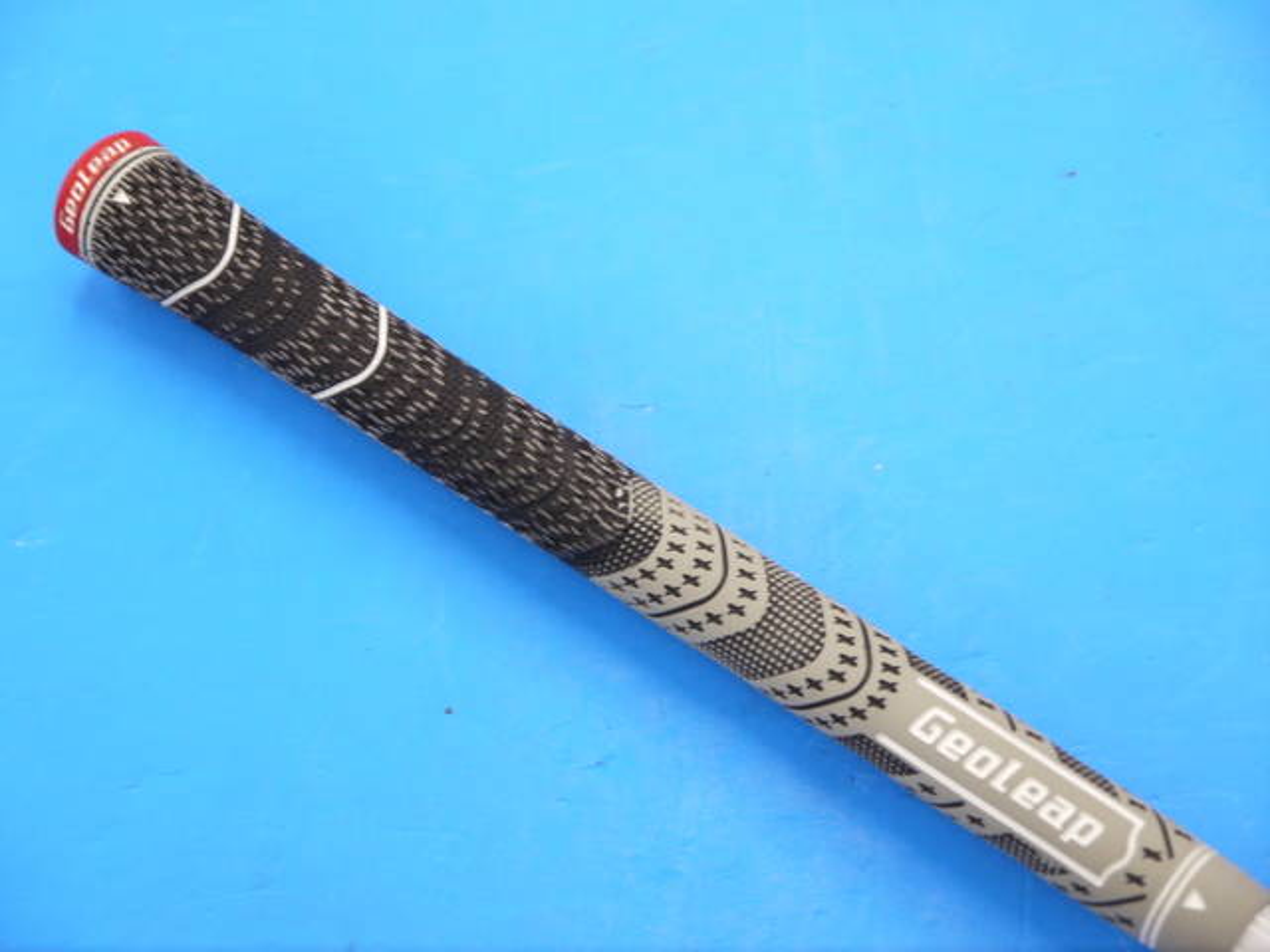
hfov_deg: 23.3
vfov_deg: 17.6
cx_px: 635
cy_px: 476
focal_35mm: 84
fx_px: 3082
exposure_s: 1/80
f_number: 5.6
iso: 640
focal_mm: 42
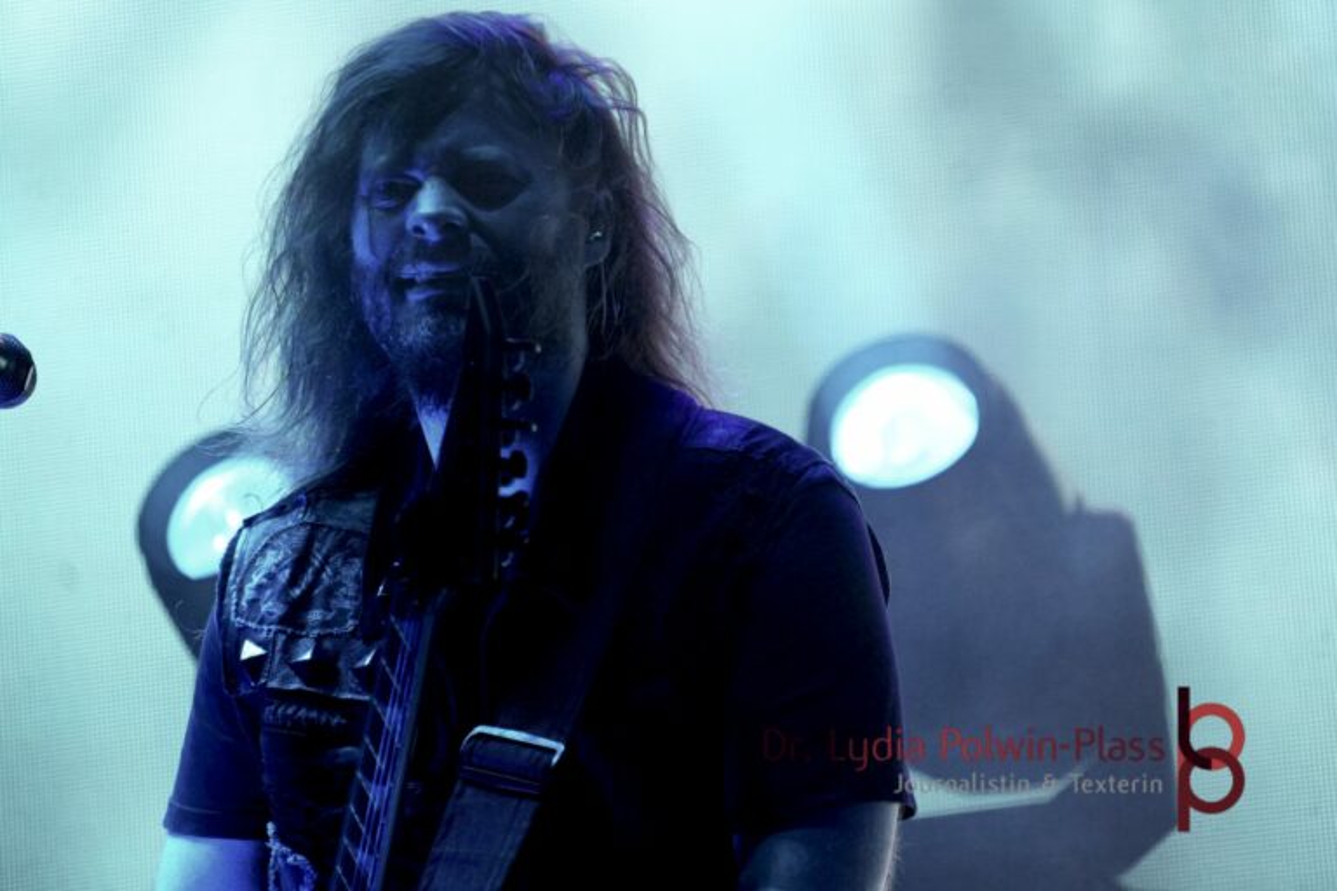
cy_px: 446
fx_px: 11419
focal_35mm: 308
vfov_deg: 4.5
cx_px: 668
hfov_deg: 6.7
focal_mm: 205
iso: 2500
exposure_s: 1/320
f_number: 6.3
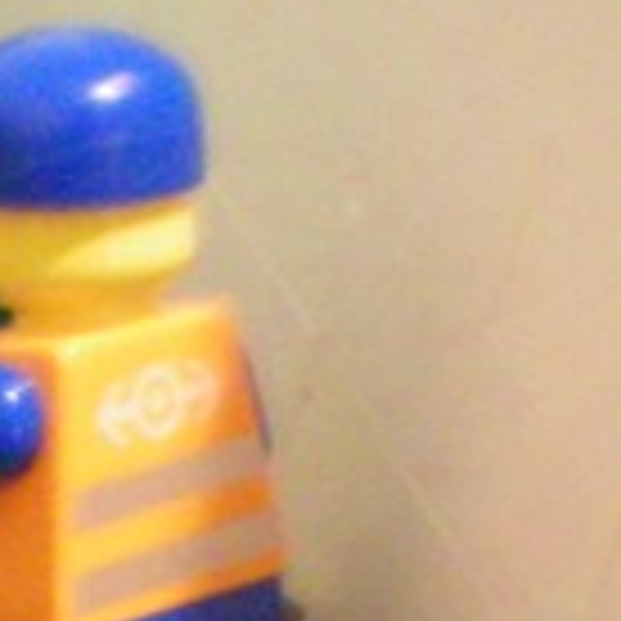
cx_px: -256
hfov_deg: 8.8
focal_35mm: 195
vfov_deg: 8.6
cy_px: 1094
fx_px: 3958
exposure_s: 1/8
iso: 400
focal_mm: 6.3
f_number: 3.1
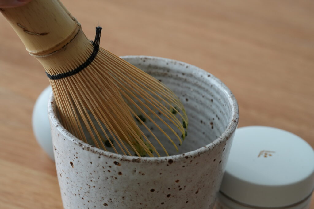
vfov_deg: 13.0
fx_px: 916
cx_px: 157
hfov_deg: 19.5
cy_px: 104
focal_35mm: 105
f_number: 10
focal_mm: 105
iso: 1600
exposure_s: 1/125
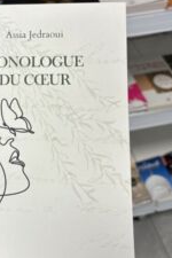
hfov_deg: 27.0
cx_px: 14
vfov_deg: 41.1
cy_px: 124
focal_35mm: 48
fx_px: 344
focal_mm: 5.96
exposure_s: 1/100
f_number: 1.6
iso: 50
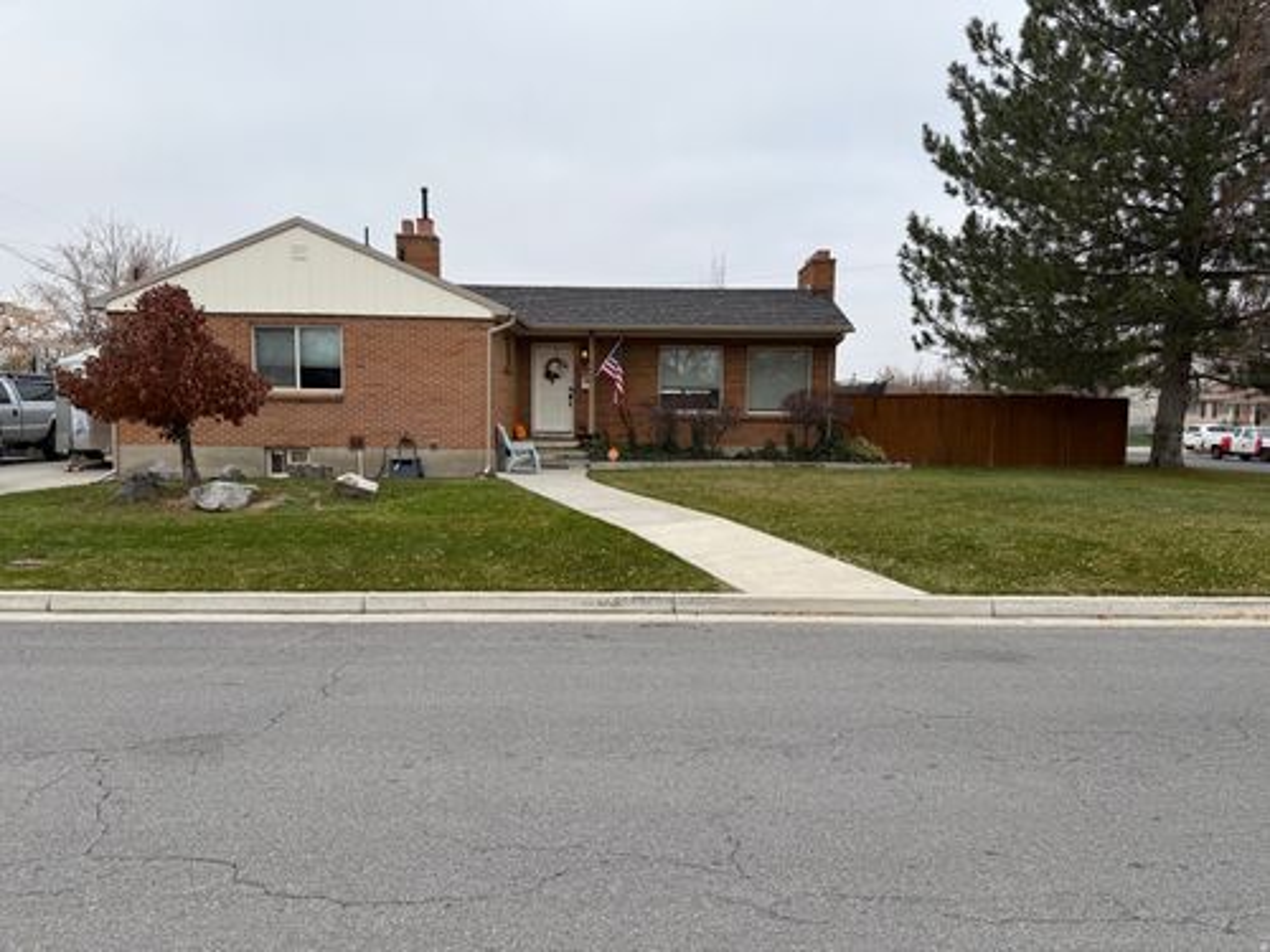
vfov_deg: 56.8
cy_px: 476
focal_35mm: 24
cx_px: 635
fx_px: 881
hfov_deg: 71.6
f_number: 1.78
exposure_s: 1/1156
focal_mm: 6.76
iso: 80
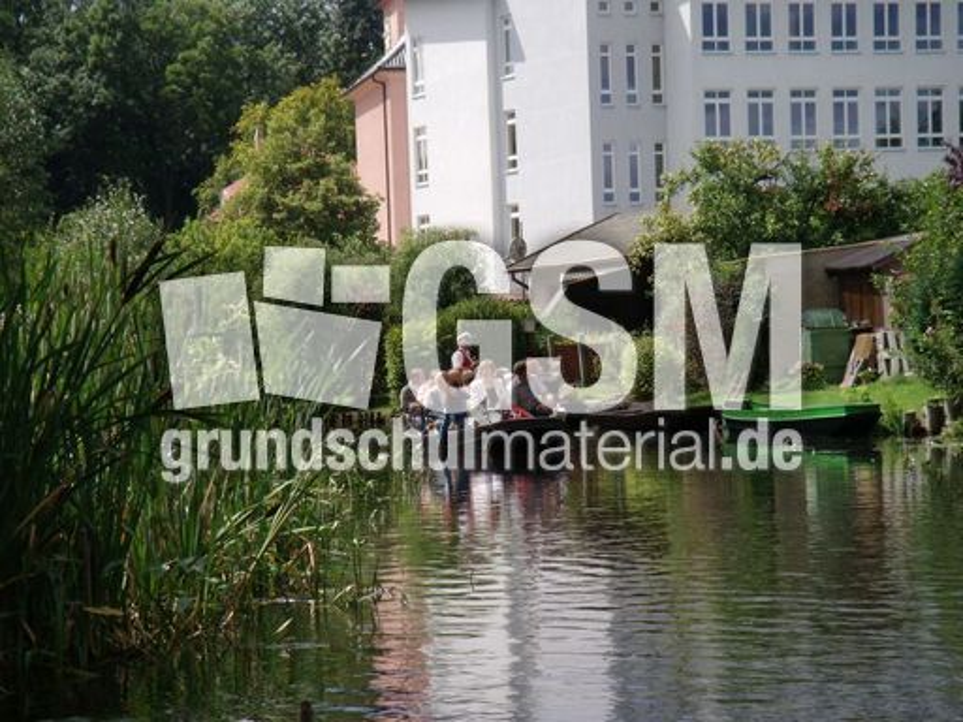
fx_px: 3171
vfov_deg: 13.0
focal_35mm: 114
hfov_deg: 17.3
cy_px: 361
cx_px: 482
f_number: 7.1
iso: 64
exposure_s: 1/244
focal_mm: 19.2
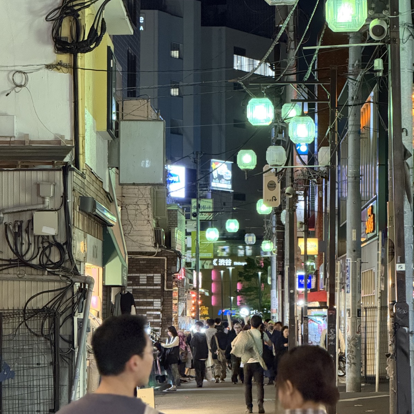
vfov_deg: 12.3
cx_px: 208
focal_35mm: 142
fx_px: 1921
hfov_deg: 12.3
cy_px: 241
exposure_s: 1/33
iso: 1250
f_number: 2.8
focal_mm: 15.66
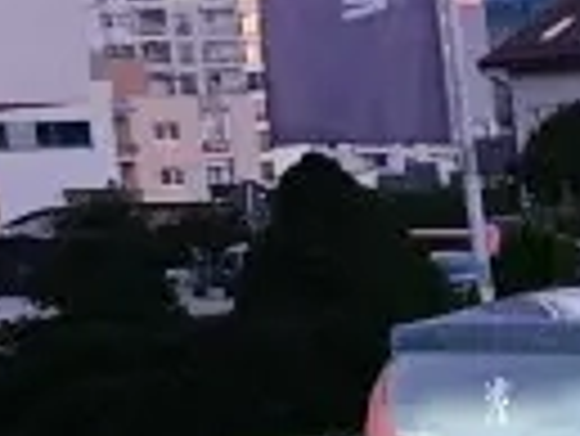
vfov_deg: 8.2
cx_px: 1978
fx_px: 2985
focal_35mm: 178
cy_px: 605
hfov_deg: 8.4
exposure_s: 1/100
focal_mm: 6.11
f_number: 1.65
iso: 1207
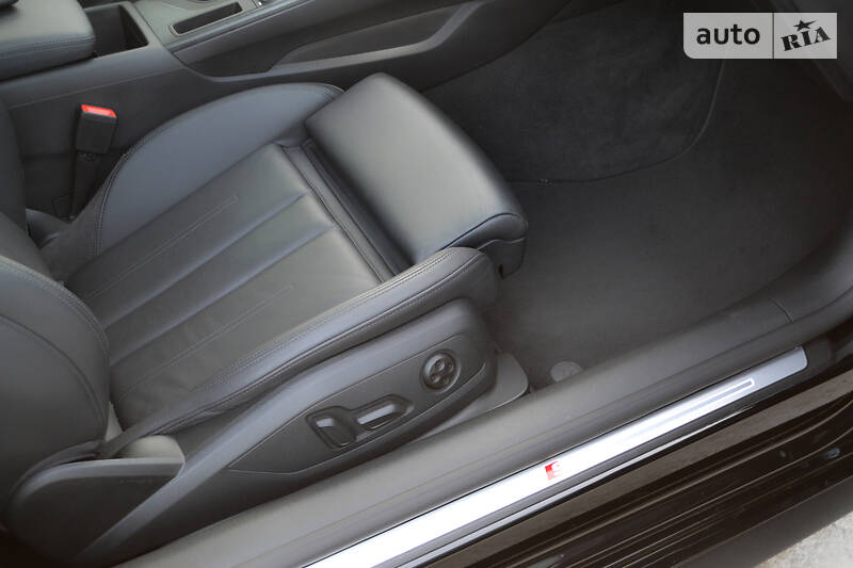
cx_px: 426
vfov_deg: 28.1
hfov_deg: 41.1
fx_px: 1137
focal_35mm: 48
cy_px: 284
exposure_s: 1/15
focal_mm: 32
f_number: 4.8
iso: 900
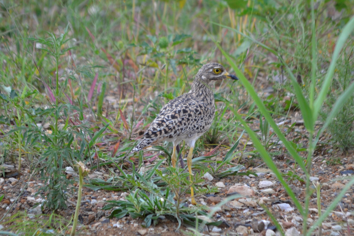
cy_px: 118
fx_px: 2950
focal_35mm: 300
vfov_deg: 4.6
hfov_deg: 6.9
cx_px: 177
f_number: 5.6
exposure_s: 1/250
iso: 400
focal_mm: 200
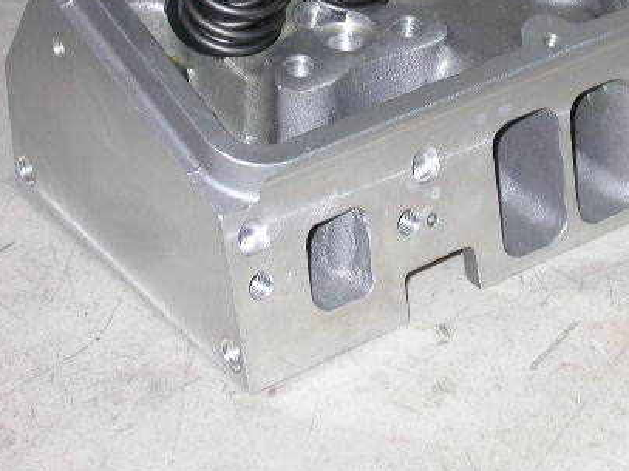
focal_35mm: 121
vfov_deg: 12.2
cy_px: 131
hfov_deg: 16.2
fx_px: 2198
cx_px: 434
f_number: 3.4
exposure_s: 1/60.3
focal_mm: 16
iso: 100
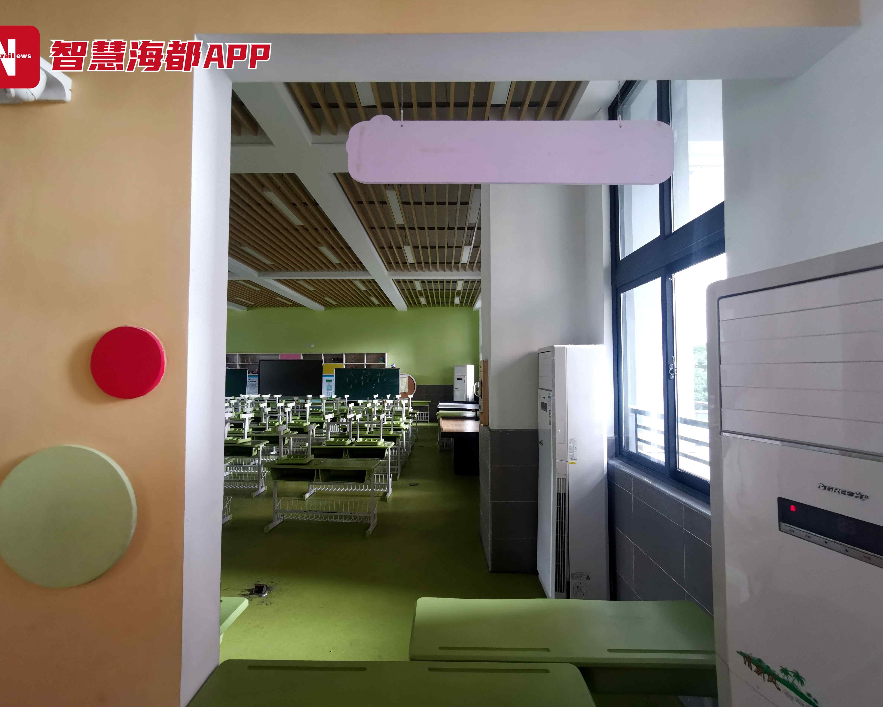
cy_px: 352
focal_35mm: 17
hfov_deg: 89.6
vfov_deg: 77.0
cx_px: 434
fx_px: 444
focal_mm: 2.35
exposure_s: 1/33.3
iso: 640
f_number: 2.2
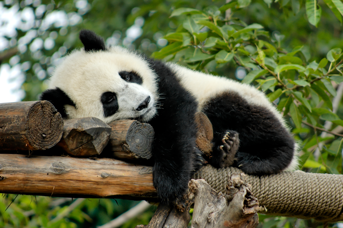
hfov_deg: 6.5
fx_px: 2999
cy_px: 114
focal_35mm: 315
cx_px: 172
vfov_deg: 4.4
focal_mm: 210
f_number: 5.6
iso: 200
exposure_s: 1/160
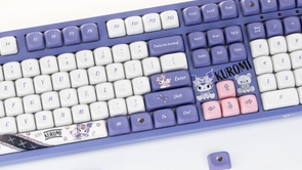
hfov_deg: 12.0
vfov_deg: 6.8
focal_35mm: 179
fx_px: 1434
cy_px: 88
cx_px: 111
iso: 640
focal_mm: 70
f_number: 6.3
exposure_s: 1/160
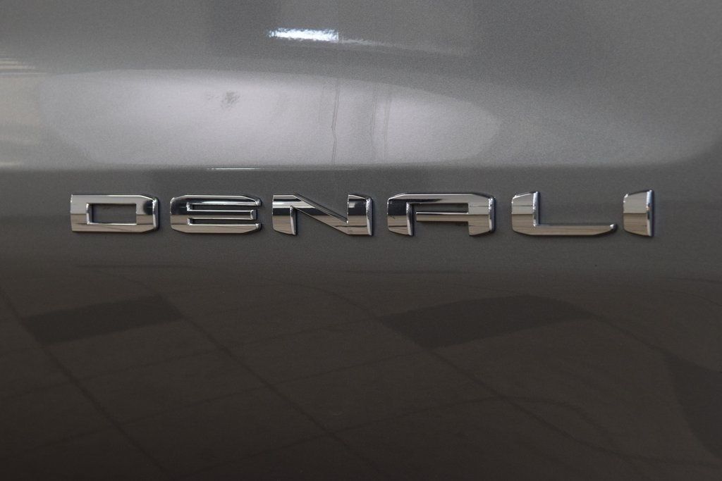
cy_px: 240
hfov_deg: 20.9
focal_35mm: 98
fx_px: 1956
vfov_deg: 14.0
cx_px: 361
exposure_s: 1/30
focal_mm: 65
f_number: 7.1
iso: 1000
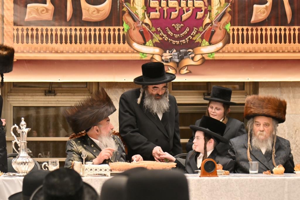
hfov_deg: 14.9
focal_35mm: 138
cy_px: 100
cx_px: 150
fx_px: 1150
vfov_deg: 9.9
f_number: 4
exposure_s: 1/200
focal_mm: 92
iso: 500
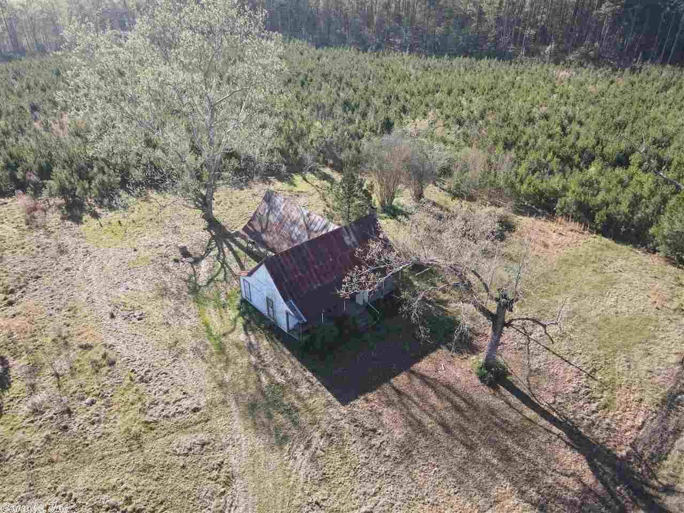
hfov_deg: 71.6
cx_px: 342
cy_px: 256
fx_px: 474
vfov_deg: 56.8
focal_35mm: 24
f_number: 2.8
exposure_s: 1/180
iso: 100
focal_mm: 4.5
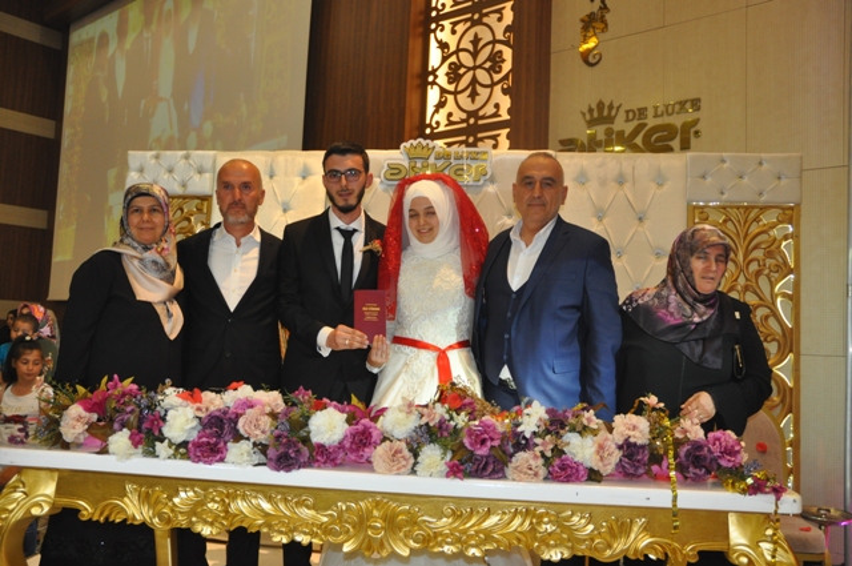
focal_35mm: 33
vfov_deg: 39.9
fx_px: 780
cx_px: 426
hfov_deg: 57.3
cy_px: 283
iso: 800
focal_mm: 22
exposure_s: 1/60
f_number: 3.5
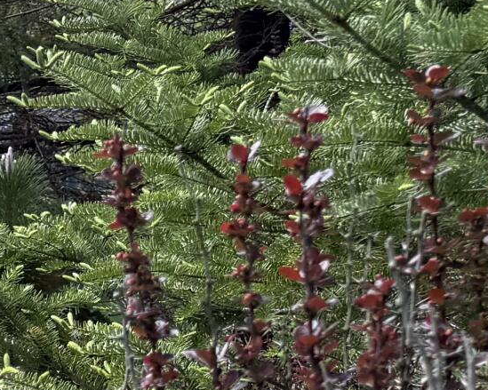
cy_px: 337
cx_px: -831
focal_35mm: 128
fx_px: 1848
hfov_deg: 11.3
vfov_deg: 12.0
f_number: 1.78
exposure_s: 1/849
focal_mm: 6.76
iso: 100
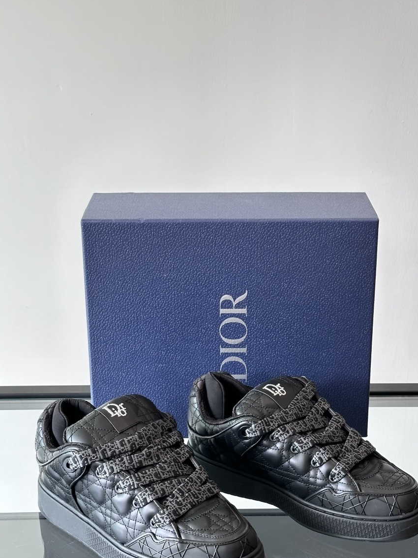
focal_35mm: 61
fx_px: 982
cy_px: 313
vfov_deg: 31.6
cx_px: 238
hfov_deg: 24.0
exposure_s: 1/121
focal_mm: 6.86
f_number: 1.78
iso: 80
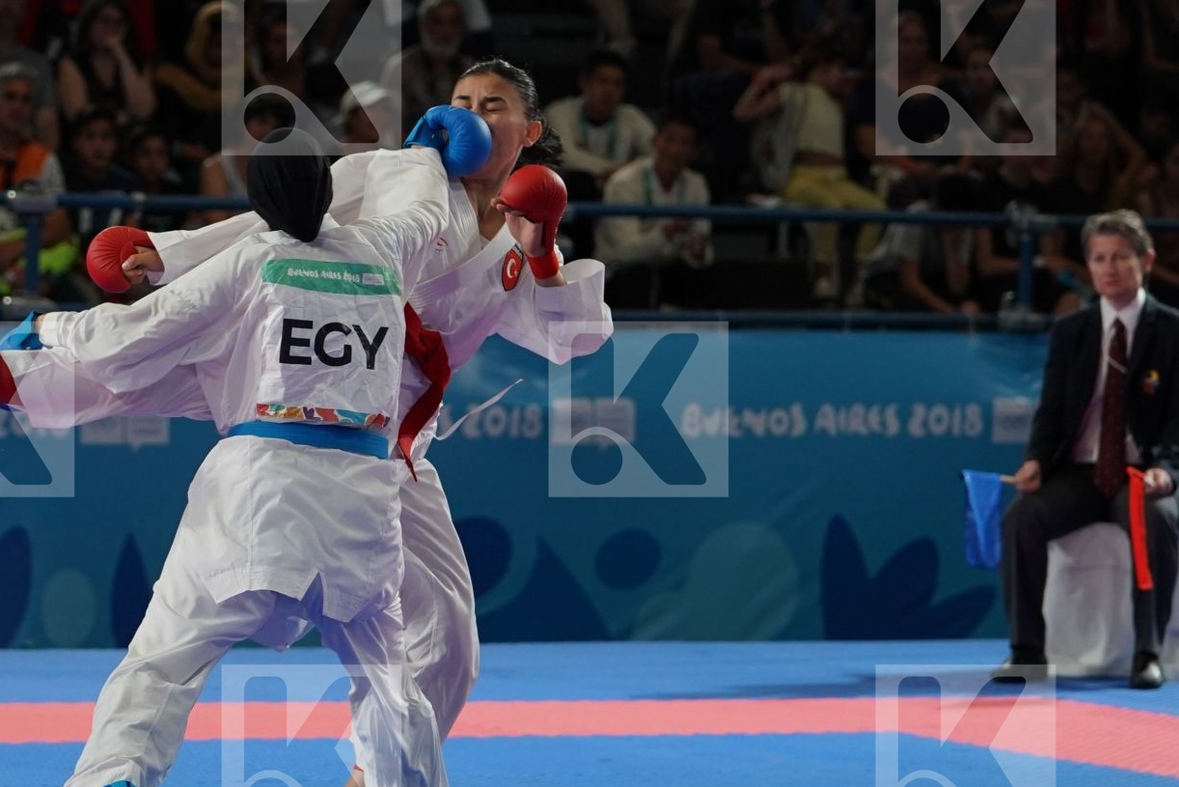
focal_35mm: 190
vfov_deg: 7.2
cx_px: 312
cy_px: 409
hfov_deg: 10.8
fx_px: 6223
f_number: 2.8
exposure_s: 1/1000
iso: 800
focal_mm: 86
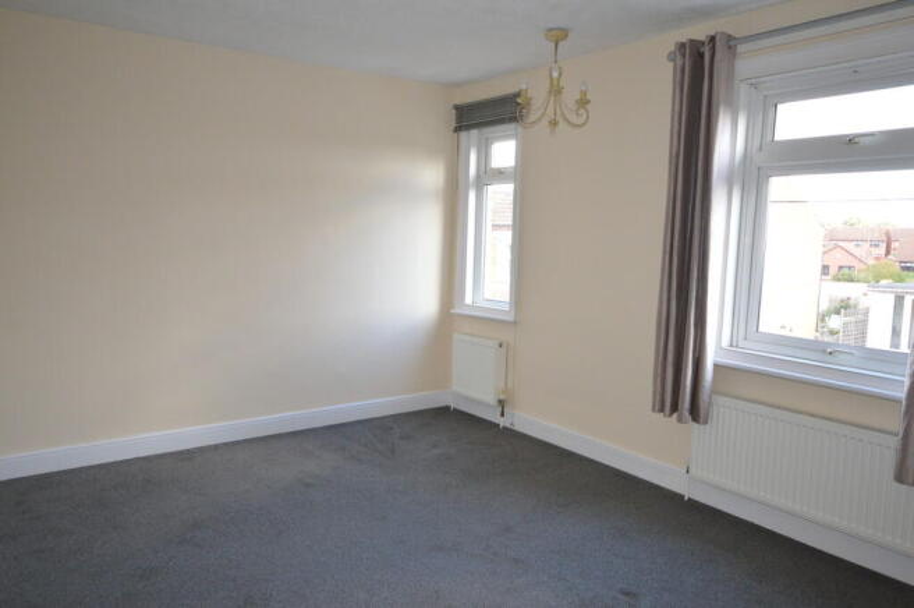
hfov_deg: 67.4
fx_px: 685
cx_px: 457
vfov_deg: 47.8
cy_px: 304
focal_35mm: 27
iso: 800
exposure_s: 1/60
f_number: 5.3
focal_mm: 18
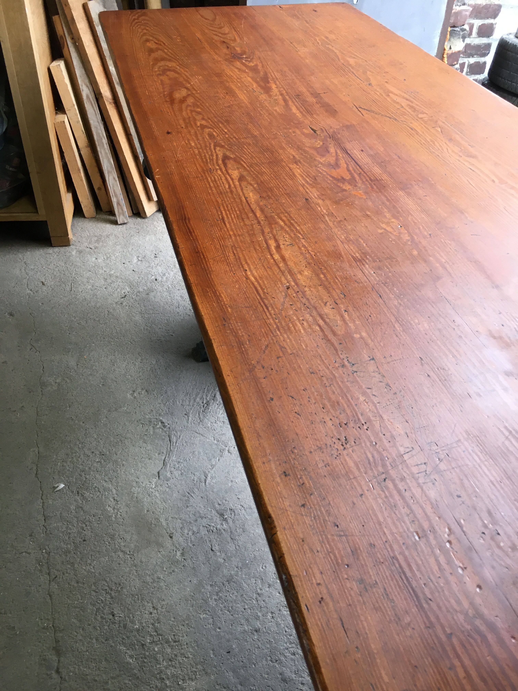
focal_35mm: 29
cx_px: 259
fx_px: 579
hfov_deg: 48.2
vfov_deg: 61.7
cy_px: 346
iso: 100
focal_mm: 4.15
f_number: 2.2
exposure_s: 1/33
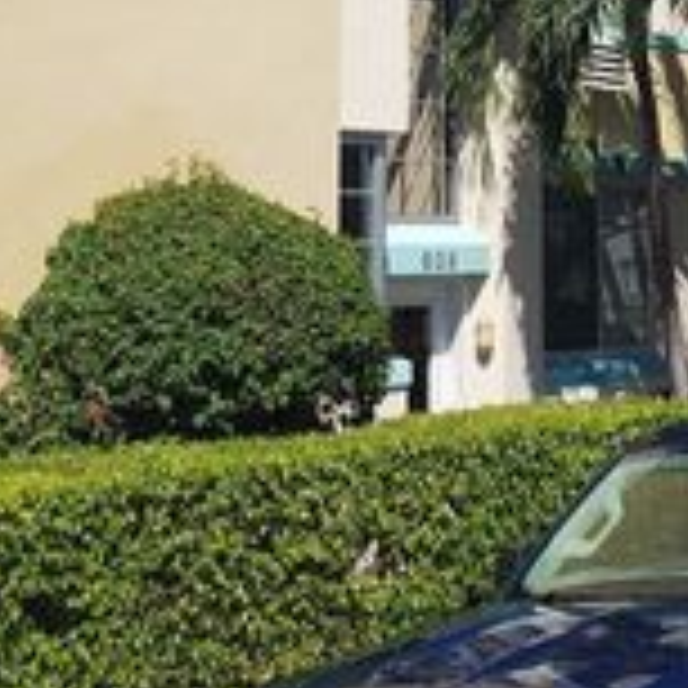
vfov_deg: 21.6
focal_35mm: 75
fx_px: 1686
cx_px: 598
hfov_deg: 22.6
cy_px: -101
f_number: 2.4
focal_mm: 4.3
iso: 50
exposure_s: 1/2134
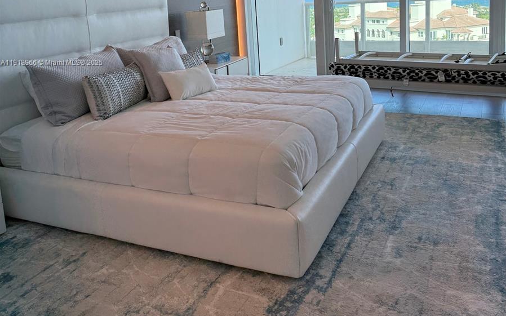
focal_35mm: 34
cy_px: 63
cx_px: 253
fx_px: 469
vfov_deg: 36.0
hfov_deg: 56.7
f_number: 1.78
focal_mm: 6.76
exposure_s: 1/559
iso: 100
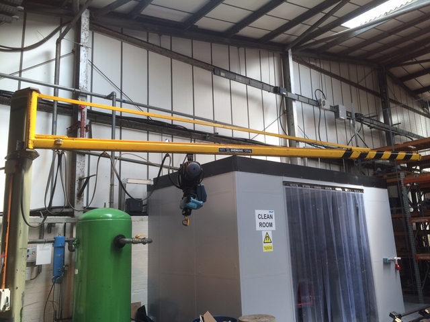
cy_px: 161
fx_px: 360
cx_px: 215
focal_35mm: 29
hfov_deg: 61.7
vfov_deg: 48.2
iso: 32
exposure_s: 1/166
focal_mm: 4.15
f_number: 2.2
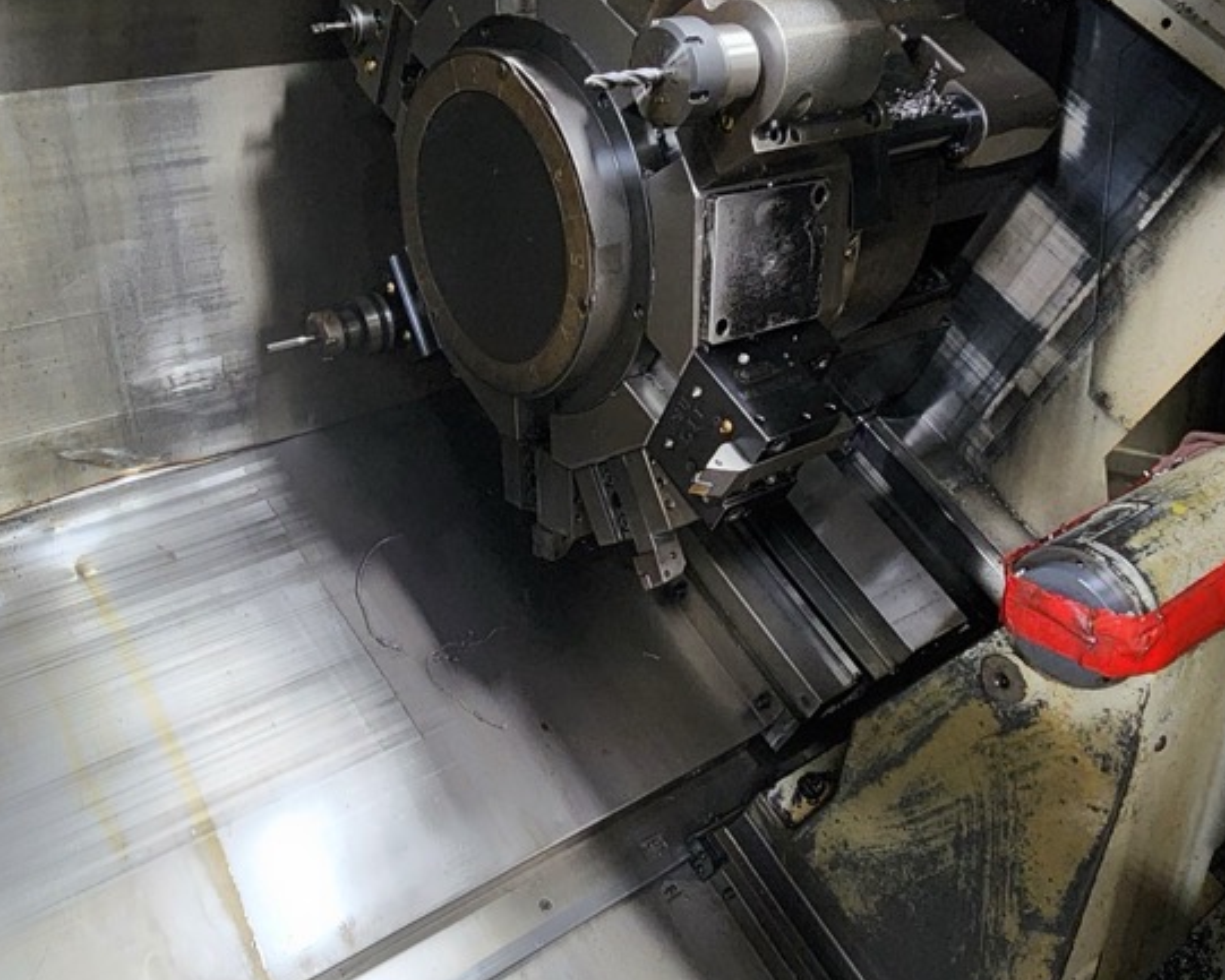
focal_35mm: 30
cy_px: 464
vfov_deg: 48.5
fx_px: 1088
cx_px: 534
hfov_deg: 58.6
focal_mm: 2.2
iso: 500
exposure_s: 1/30
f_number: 2.2
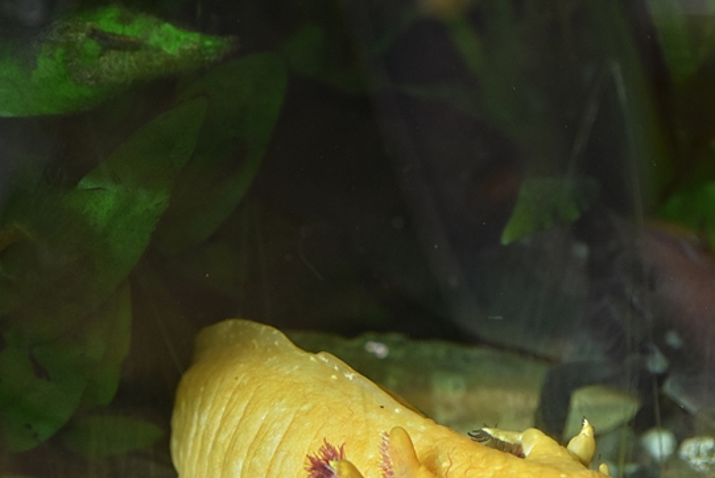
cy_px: 343
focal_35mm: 119
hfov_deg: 17.2
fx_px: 2365
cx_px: 394
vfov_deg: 11.5
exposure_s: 1/80
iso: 400
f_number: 4.5
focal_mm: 42
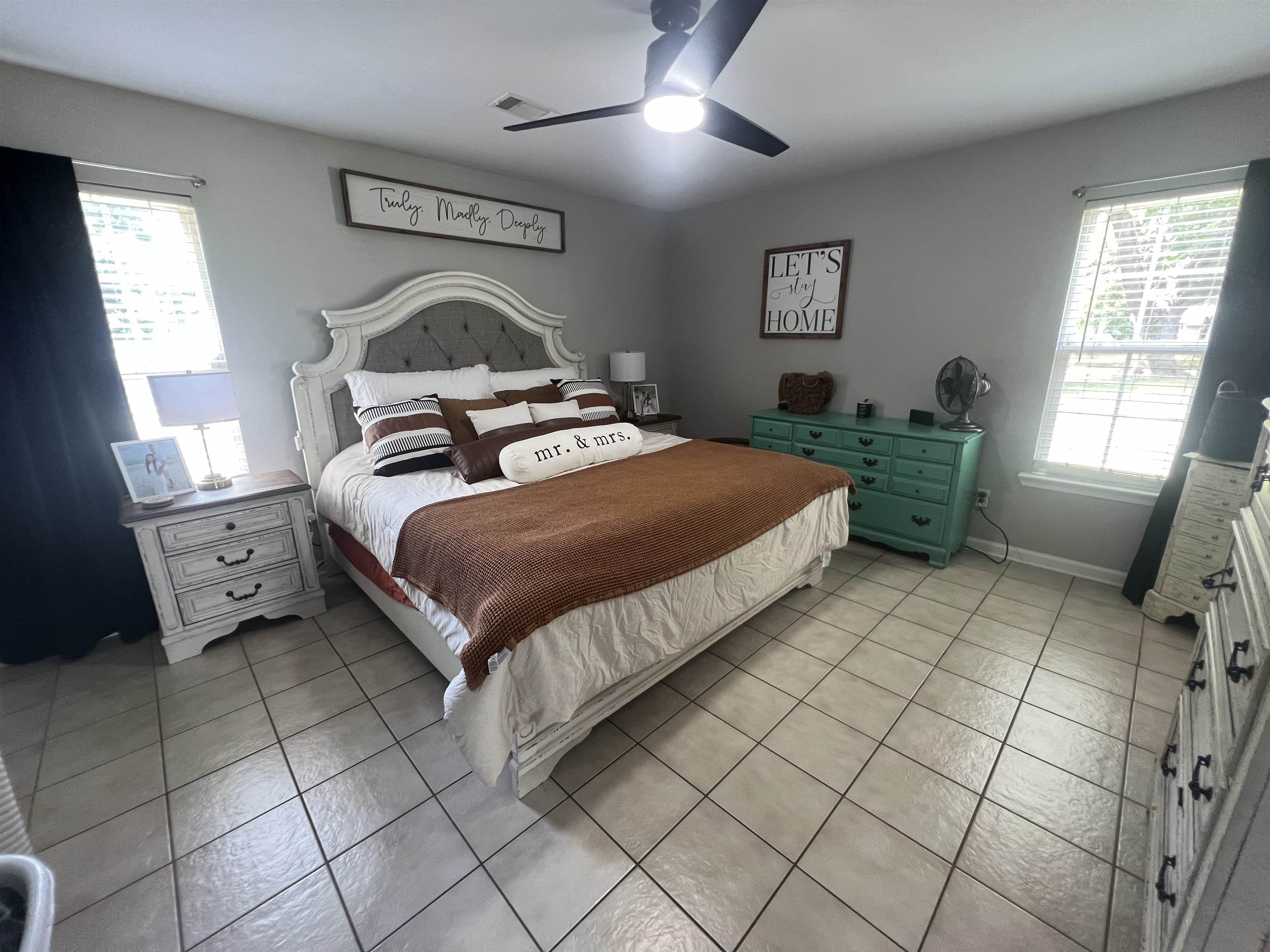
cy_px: 476
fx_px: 477
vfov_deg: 89.9
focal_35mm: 13
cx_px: 635
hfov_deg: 106.2
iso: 250
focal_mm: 1.57
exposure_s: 1/60
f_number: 1.8
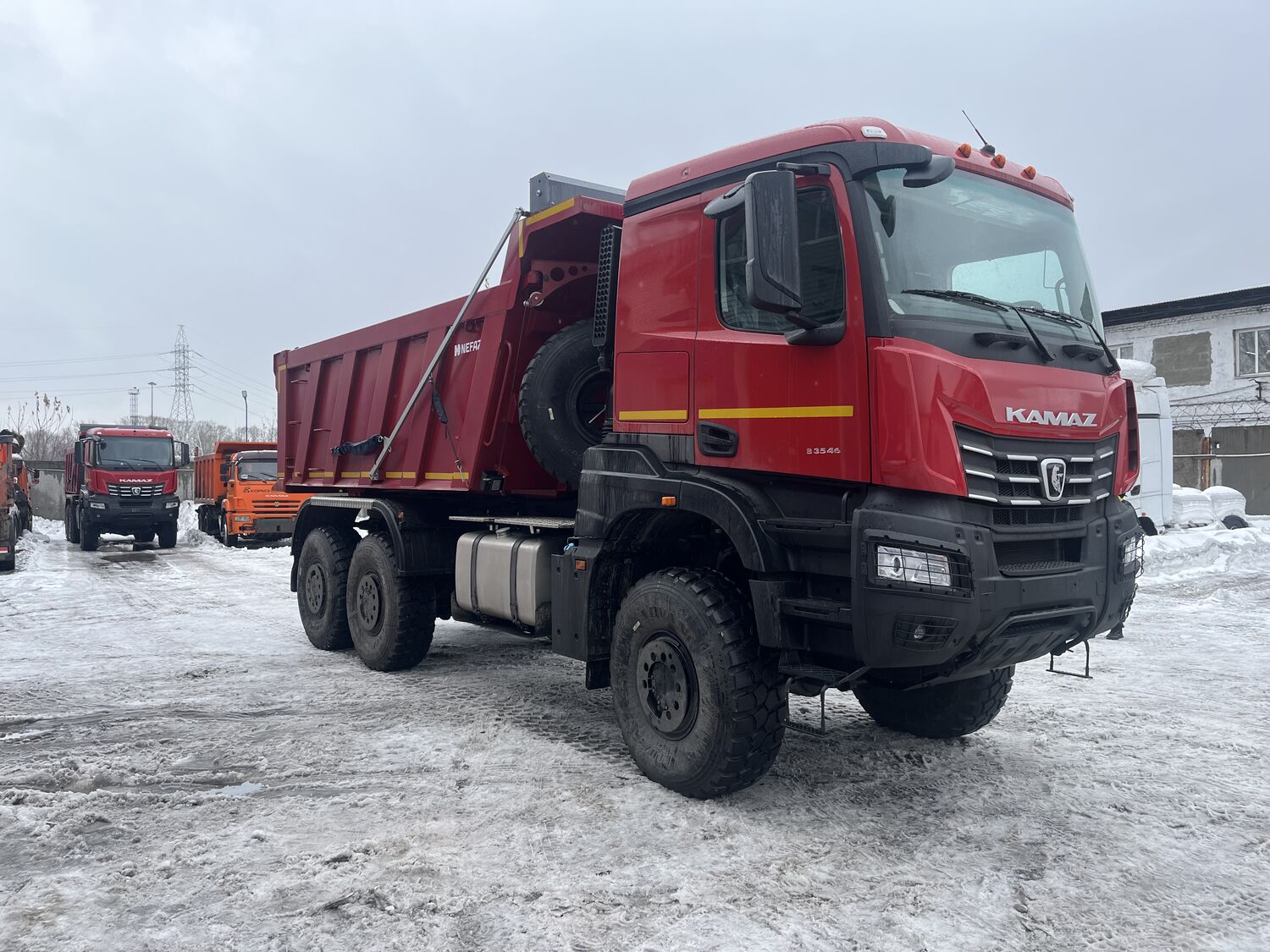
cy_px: 476
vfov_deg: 53.1
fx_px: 954
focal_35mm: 26
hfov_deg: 67.3
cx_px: 635
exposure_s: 1/816
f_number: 1.6
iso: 50
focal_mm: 5.1
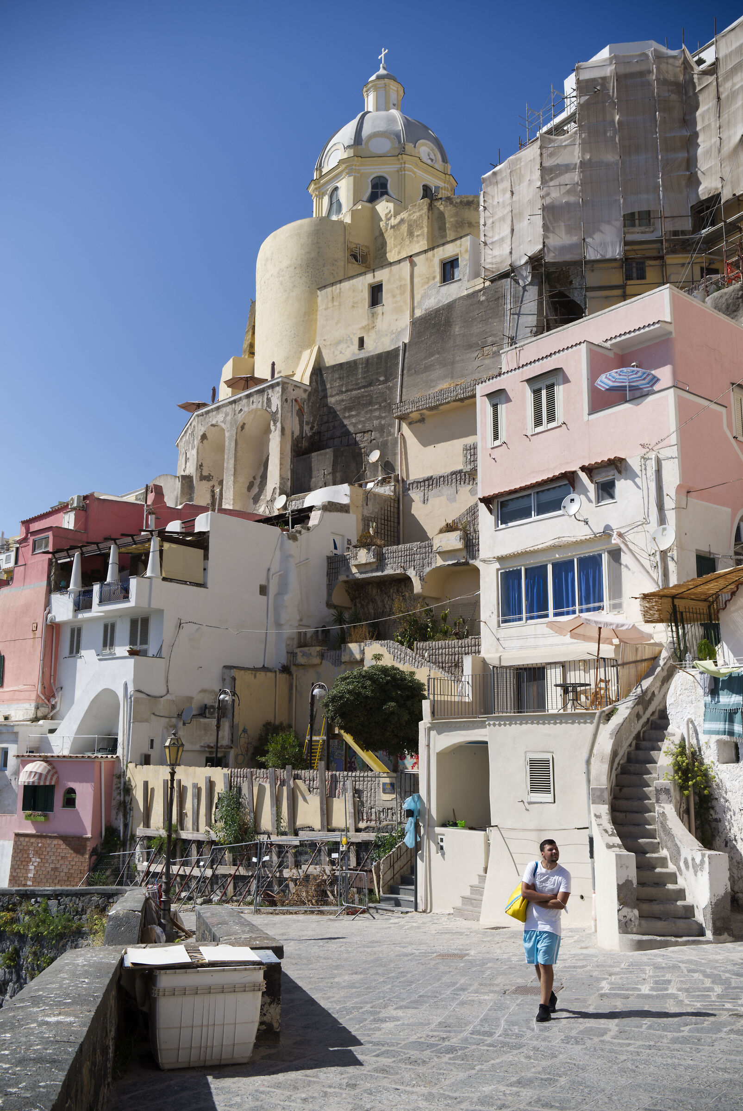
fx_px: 958
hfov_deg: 42.4
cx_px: 372
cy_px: 556
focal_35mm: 31
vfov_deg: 60.2
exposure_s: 1/90
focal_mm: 31
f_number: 11
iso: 100
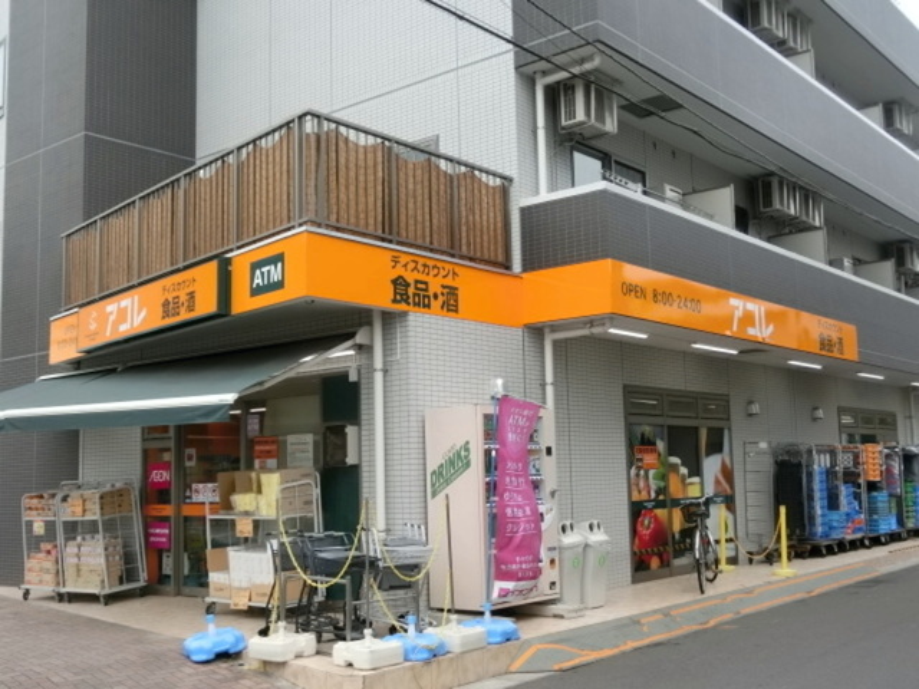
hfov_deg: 46.8
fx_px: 1062
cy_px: 344
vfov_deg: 36.0
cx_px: 460
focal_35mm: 40
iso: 80
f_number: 4
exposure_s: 1/320
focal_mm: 7.15
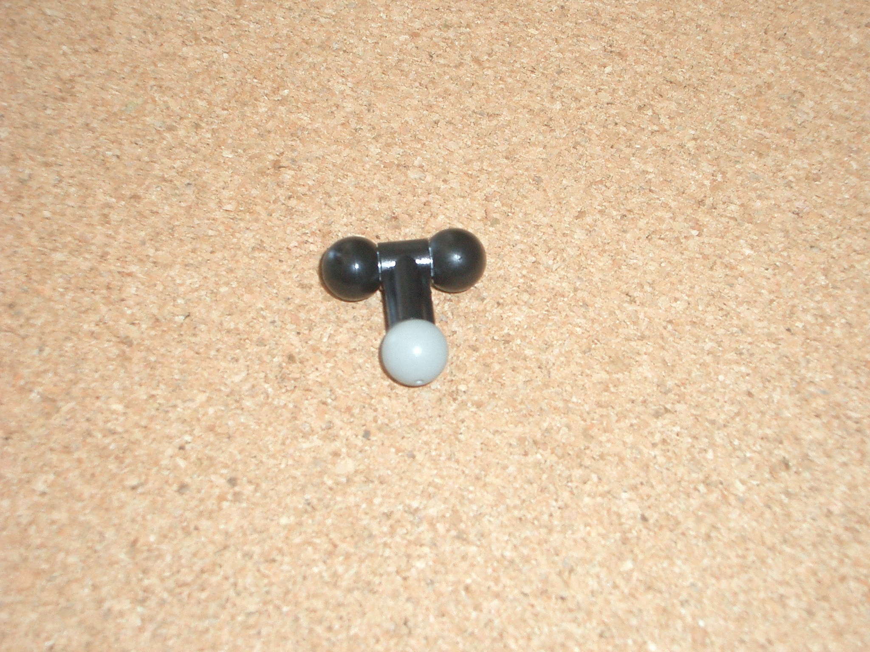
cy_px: 326
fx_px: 1558
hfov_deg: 31.2
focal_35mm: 62
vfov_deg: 23.7
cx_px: 435
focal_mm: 10.2
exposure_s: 1/40
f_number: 3.5
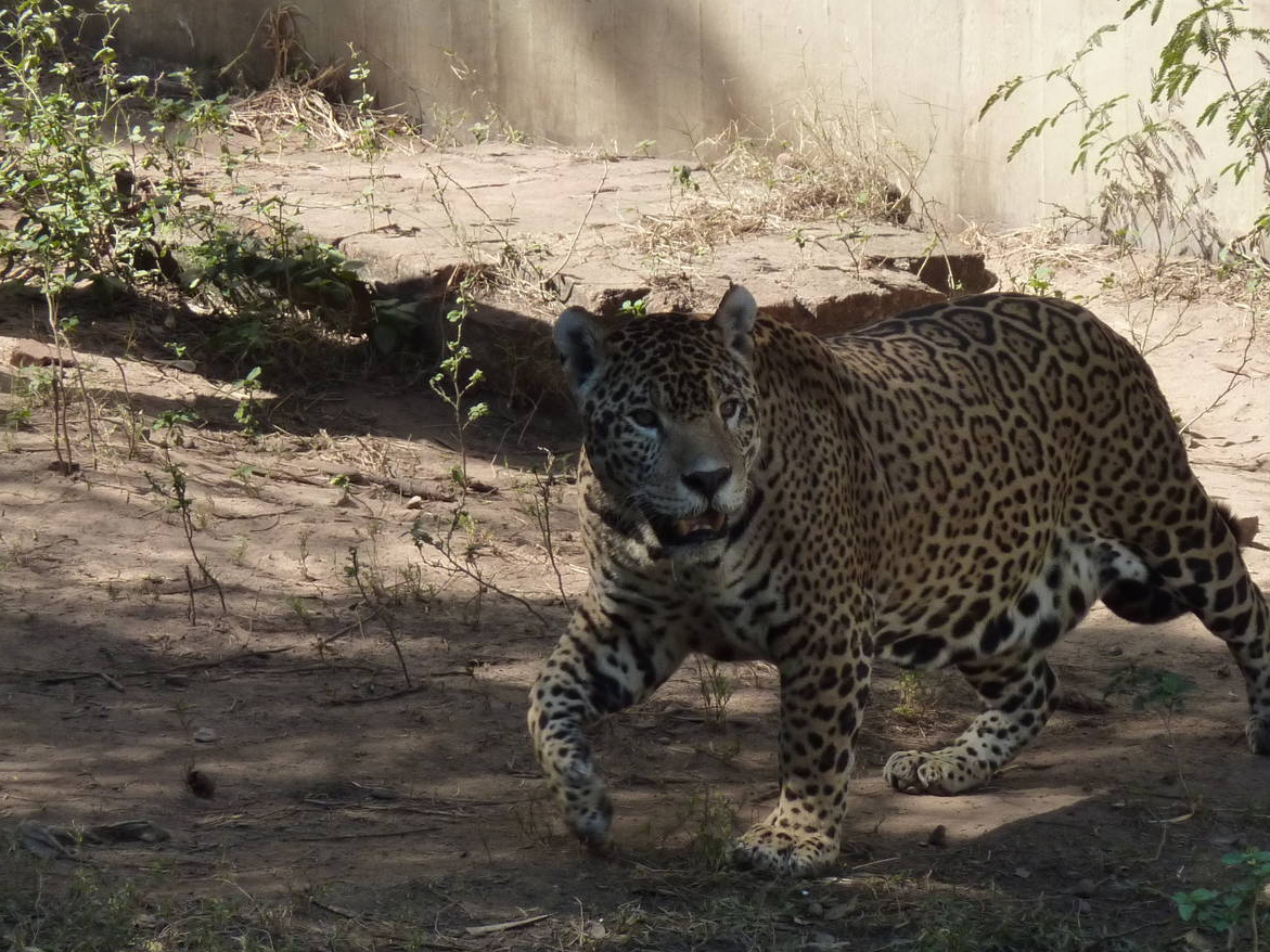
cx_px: 743
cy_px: 494
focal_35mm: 287
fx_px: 10528
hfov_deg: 6.9
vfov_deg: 5.2
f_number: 4.6
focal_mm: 34.4
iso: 250
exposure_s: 1/500
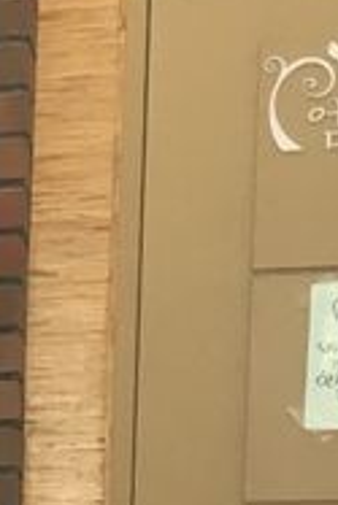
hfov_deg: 5.9
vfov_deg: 9.6
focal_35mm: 206
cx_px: -911
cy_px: 870
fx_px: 2896
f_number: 2.2
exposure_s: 1/30
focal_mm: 4.15
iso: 50
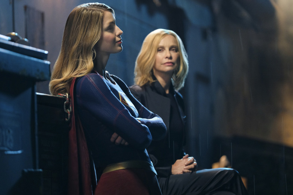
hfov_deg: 9.8
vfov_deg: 6.5
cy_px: 98
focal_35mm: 210
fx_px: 1709
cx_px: 146
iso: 2000
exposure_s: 1/60
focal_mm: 140
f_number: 2.8
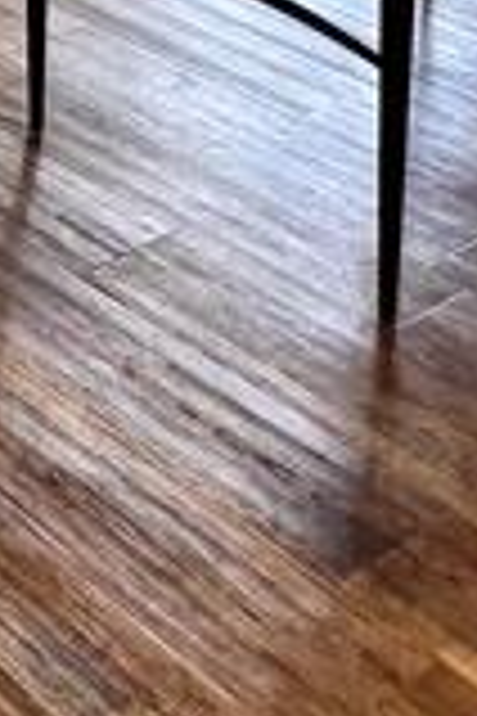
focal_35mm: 87
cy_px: -500
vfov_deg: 19.0
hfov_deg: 14.3
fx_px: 1729
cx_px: -302
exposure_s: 1/100
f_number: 1.8
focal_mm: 1.57
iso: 64
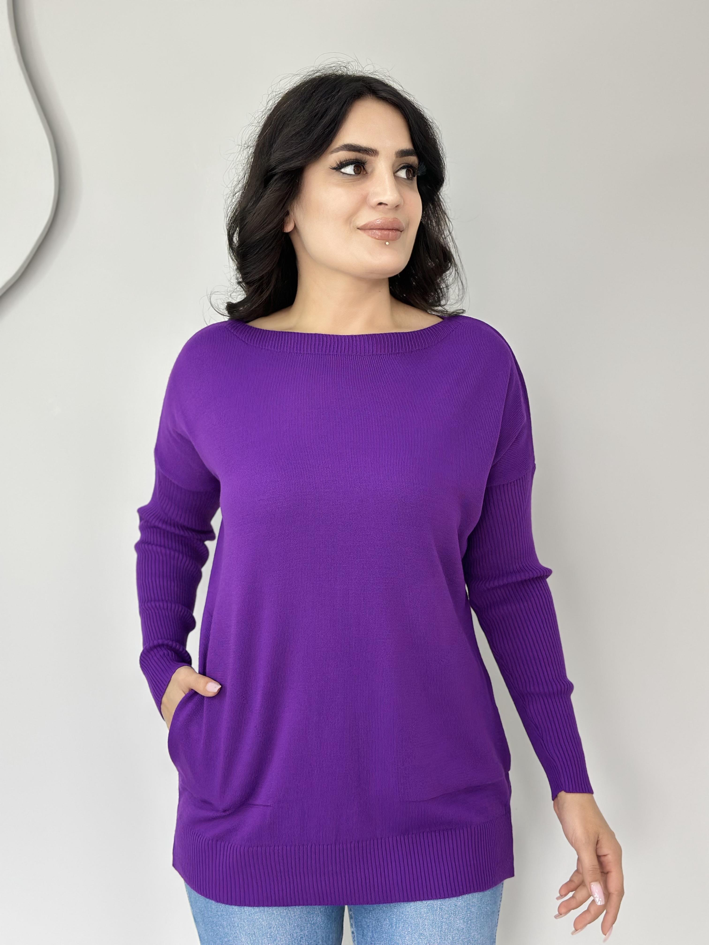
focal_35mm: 48
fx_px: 1311
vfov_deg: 39.7
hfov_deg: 30.3
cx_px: 354
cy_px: 472
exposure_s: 1/100
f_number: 1.78
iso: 125
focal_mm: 6.86
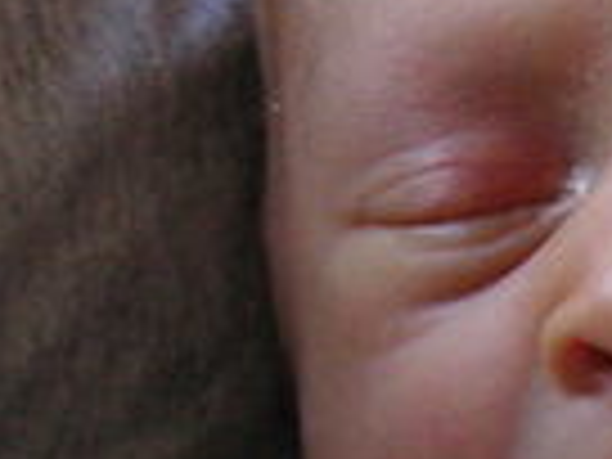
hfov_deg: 8.9
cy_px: 356
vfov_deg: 6.8
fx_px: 3836
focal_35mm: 217
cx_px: 963
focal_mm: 6.1
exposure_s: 1/45
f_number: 2.8
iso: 80
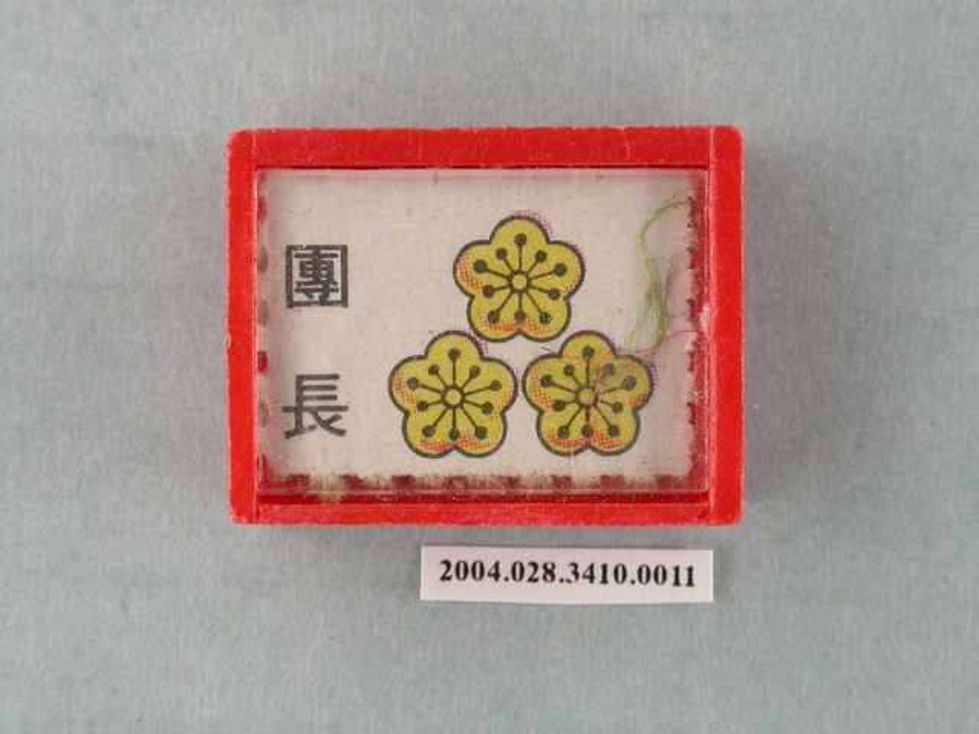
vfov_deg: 10.3
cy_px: 367
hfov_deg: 13.7
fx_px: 4073
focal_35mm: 144
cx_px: 490
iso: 200
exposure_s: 1/30
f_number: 6.2
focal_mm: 29.9
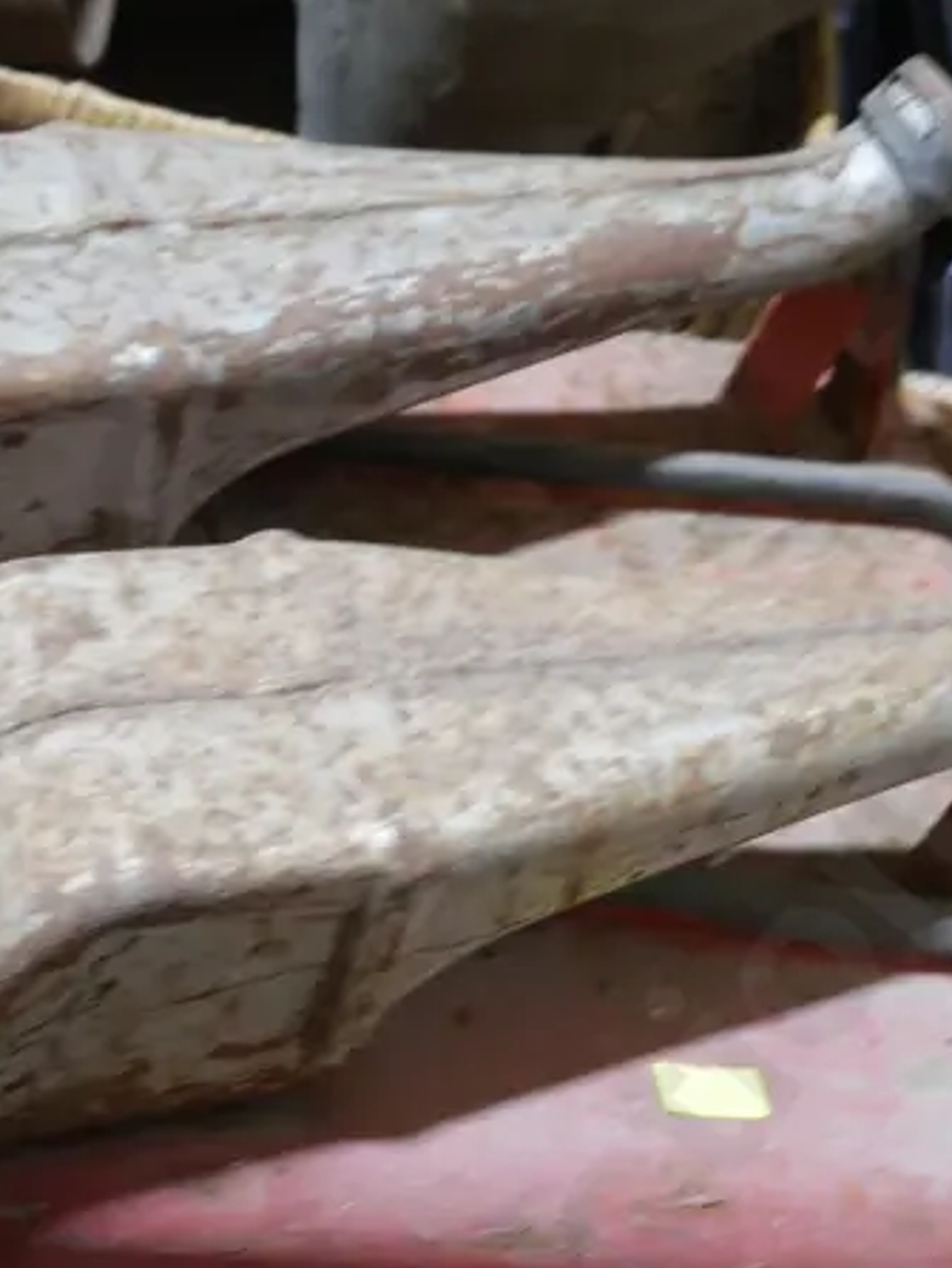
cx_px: 554
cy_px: 1313
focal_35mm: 78
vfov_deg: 23.8
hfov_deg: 18.9
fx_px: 2857
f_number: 5.6
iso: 1000
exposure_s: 1/60
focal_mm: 17
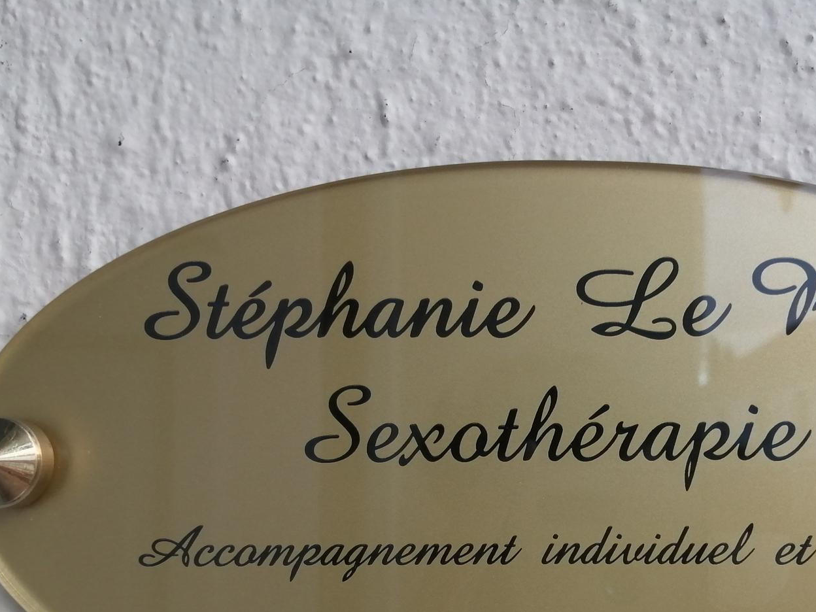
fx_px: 943
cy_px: 468
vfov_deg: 35.1
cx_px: 563
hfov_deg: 45.9
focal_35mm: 40
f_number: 1.8
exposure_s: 1/50
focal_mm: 3.64
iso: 50
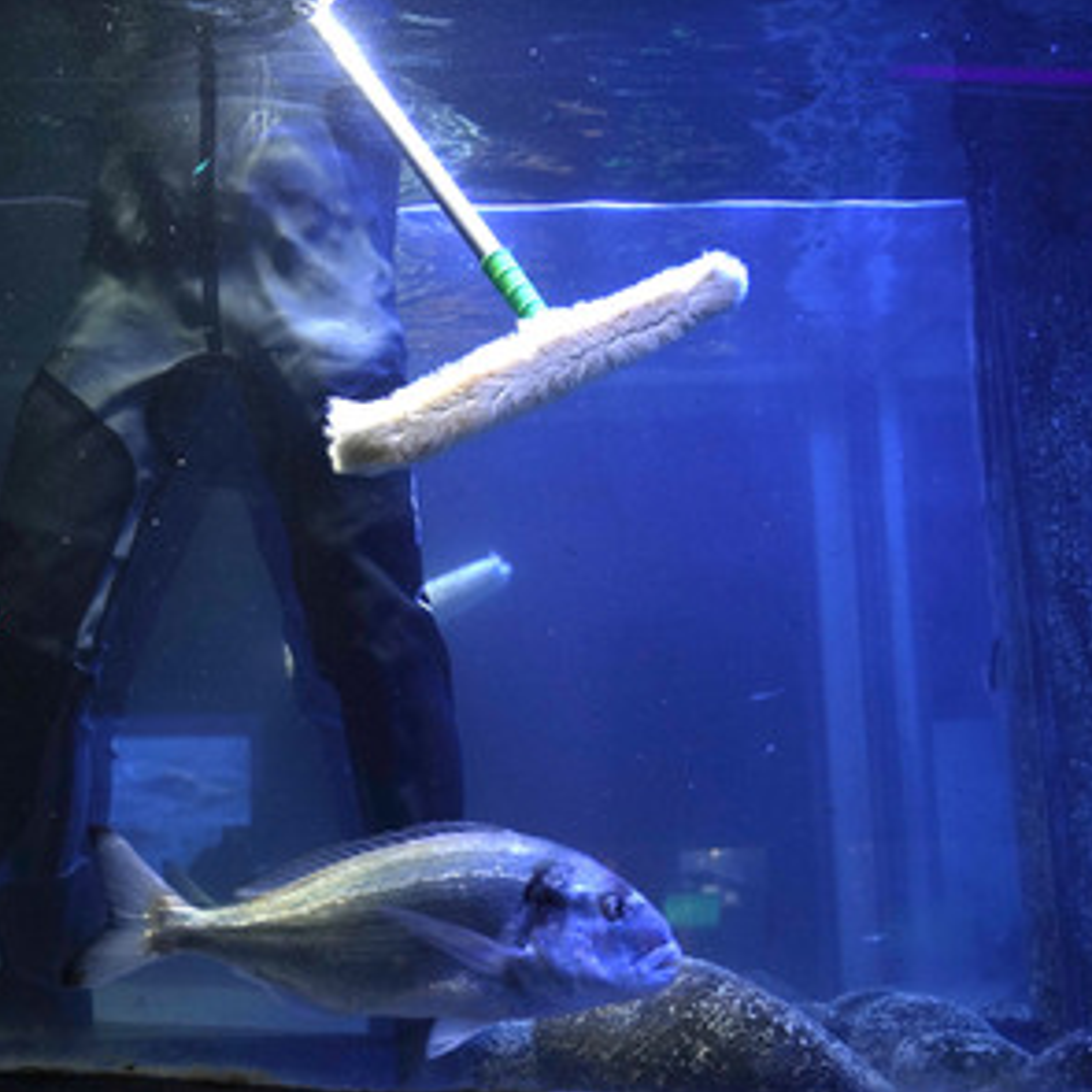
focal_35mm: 48
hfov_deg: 34.9
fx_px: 1713
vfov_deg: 35.4
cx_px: 346
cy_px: 544
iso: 1600
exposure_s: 1/160
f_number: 2.8
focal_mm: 37
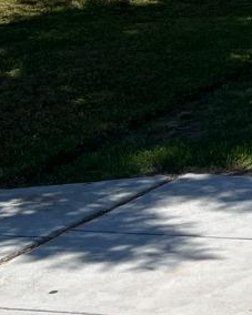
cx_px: 757
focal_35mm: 134
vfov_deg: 13.8
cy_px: -107
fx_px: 1250
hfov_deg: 9.2
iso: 50
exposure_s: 1/4651
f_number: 1.6
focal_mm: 5.1
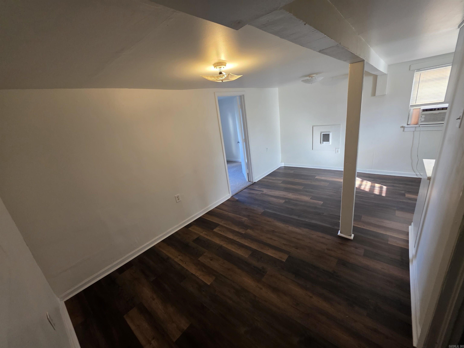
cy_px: 174
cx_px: 232
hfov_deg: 106.2
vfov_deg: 89.9
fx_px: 174
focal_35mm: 13
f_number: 1.9
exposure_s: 1/100
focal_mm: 2.2
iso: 320
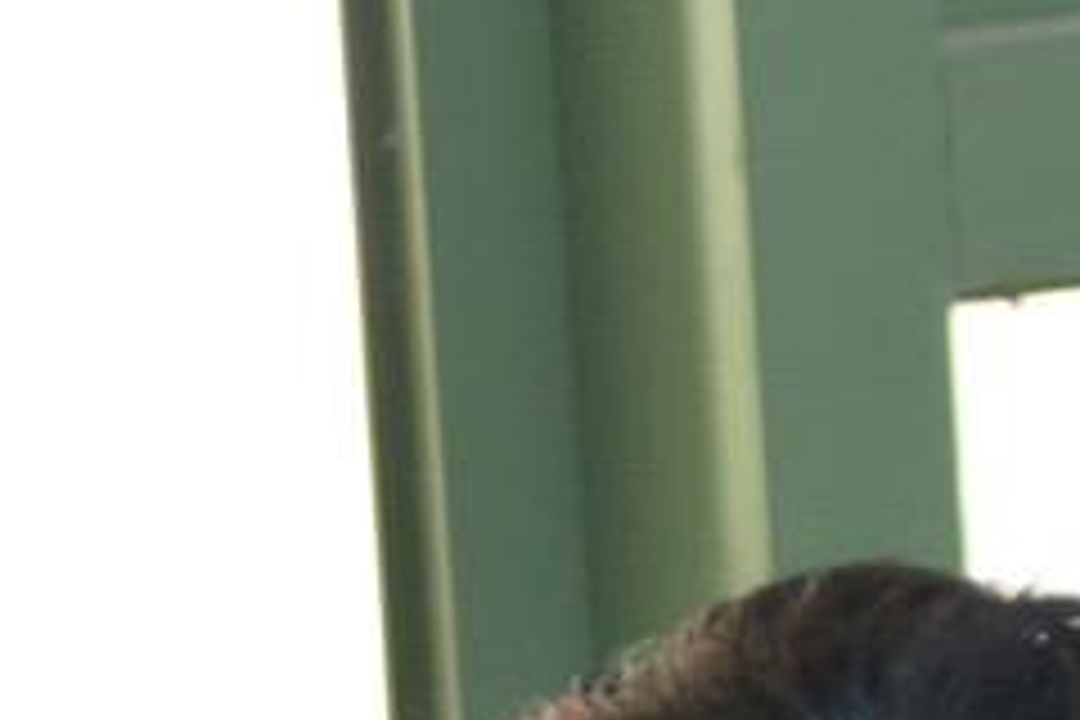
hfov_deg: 2.5
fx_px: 24358
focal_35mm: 812
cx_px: -369
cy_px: 1881
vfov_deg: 1.7
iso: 800
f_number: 5.6
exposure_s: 1/80
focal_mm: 80
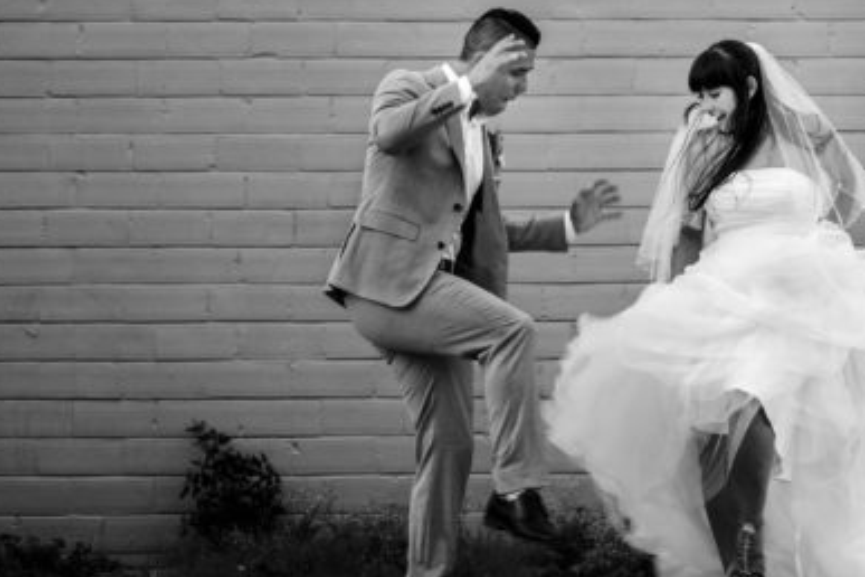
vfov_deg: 9.1
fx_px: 3604
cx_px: 626
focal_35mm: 150
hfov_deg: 13.6
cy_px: 207
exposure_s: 1/80
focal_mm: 55
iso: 200
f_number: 9
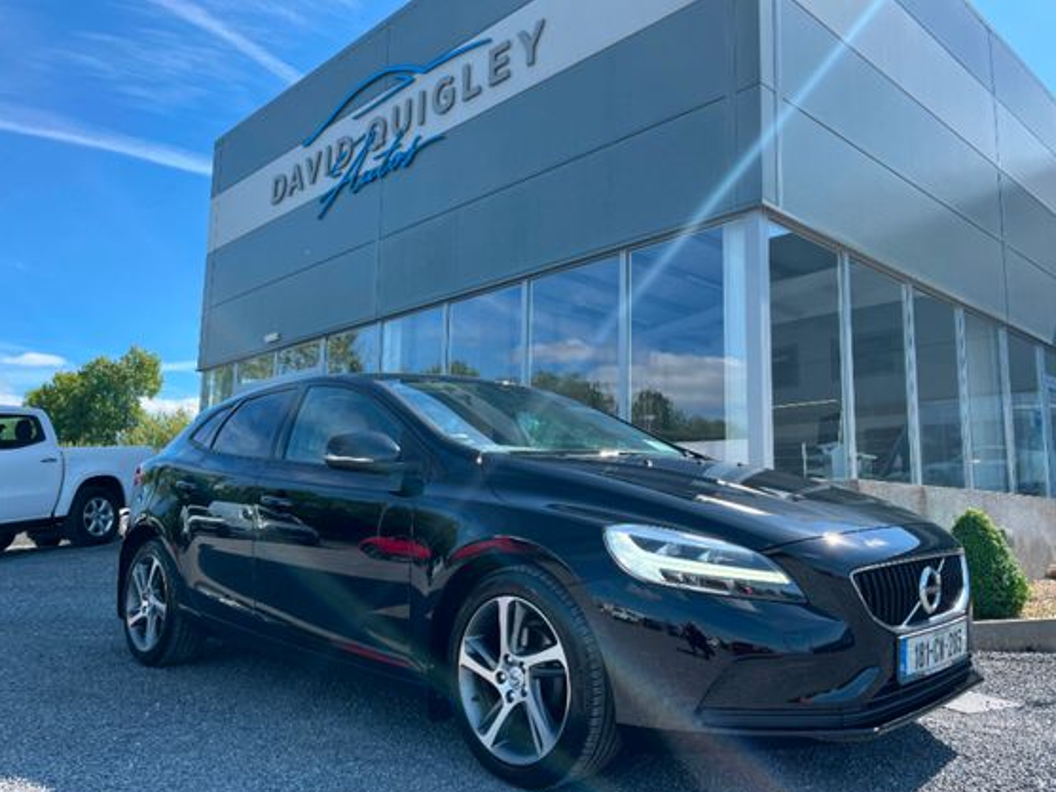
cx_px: 563
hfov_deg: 63.4
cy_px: 396
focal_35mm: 28
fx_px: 854
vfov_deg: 49.8
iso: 50
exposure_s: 1/1404
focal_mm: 5.1
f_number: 1.6
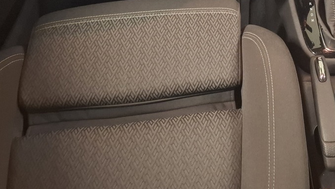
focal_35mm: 53
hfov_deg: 36.2
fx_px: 471
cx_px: 315
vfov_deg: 20.3
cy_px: -70
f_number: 1.8
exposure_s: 1/20
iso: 1000
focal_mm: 5.54
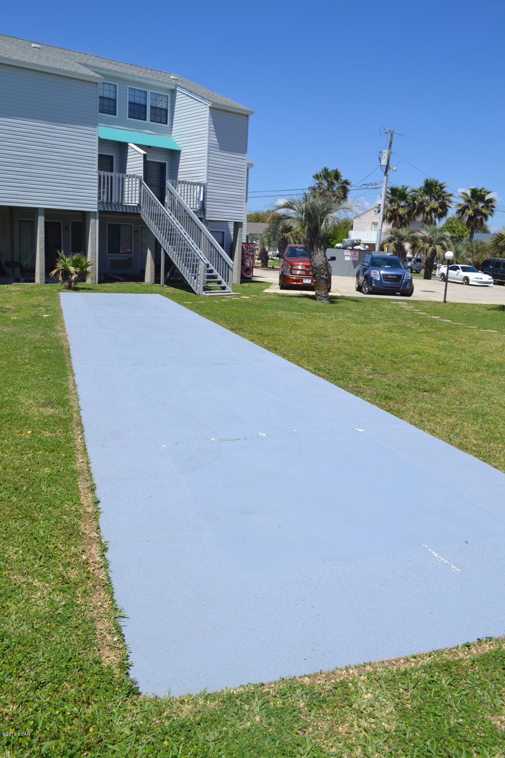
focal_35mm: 27
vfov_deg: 67.4
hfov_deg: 47.9
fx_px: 568
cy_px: 379
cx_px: 252
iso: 100
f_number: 8
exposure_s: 1/320
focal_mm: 18
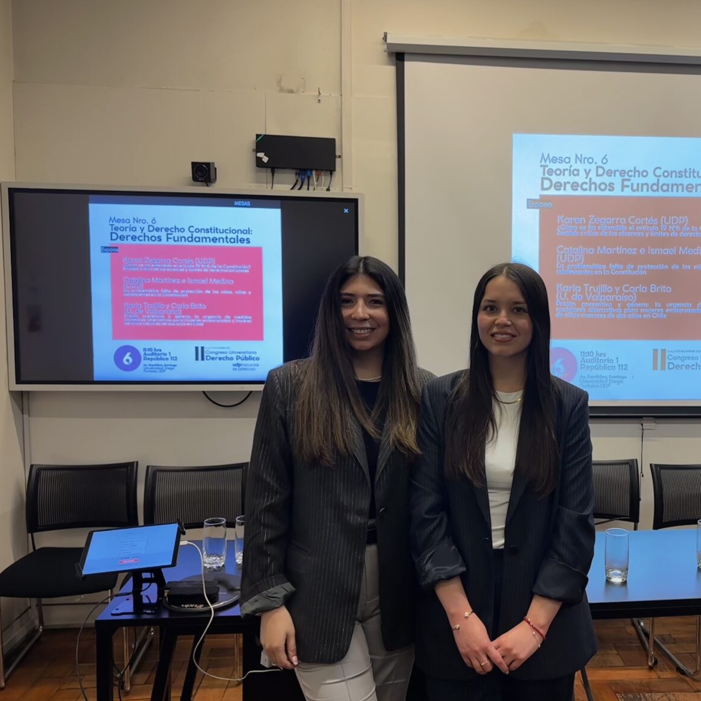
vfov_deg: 55.6
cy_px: 354
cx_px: 476
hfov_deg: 54.3
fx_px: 664
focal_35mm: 29
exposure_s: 1/60
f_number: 1.78
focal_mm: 6.86
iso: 125
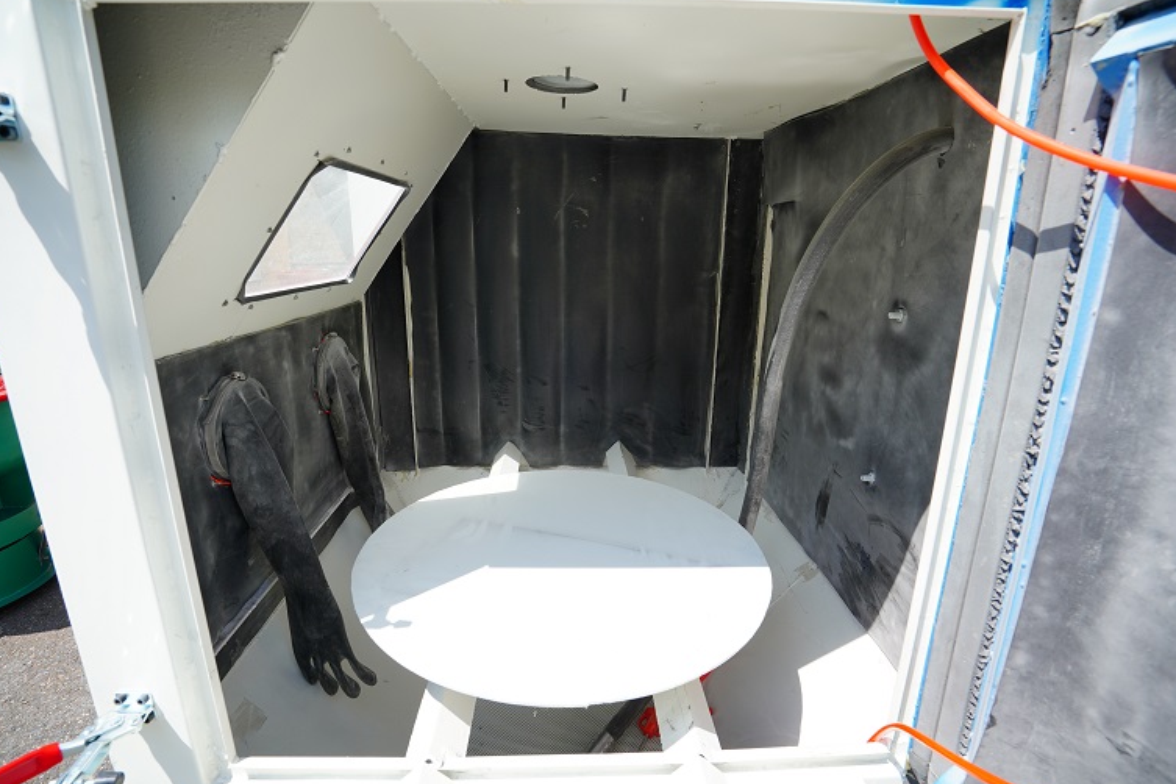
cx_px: 581
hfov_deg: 93.3
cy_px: 393
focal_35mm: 17
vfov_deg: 70.4
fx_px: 555
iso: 160
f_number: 8
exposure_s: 1/200
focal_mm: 16
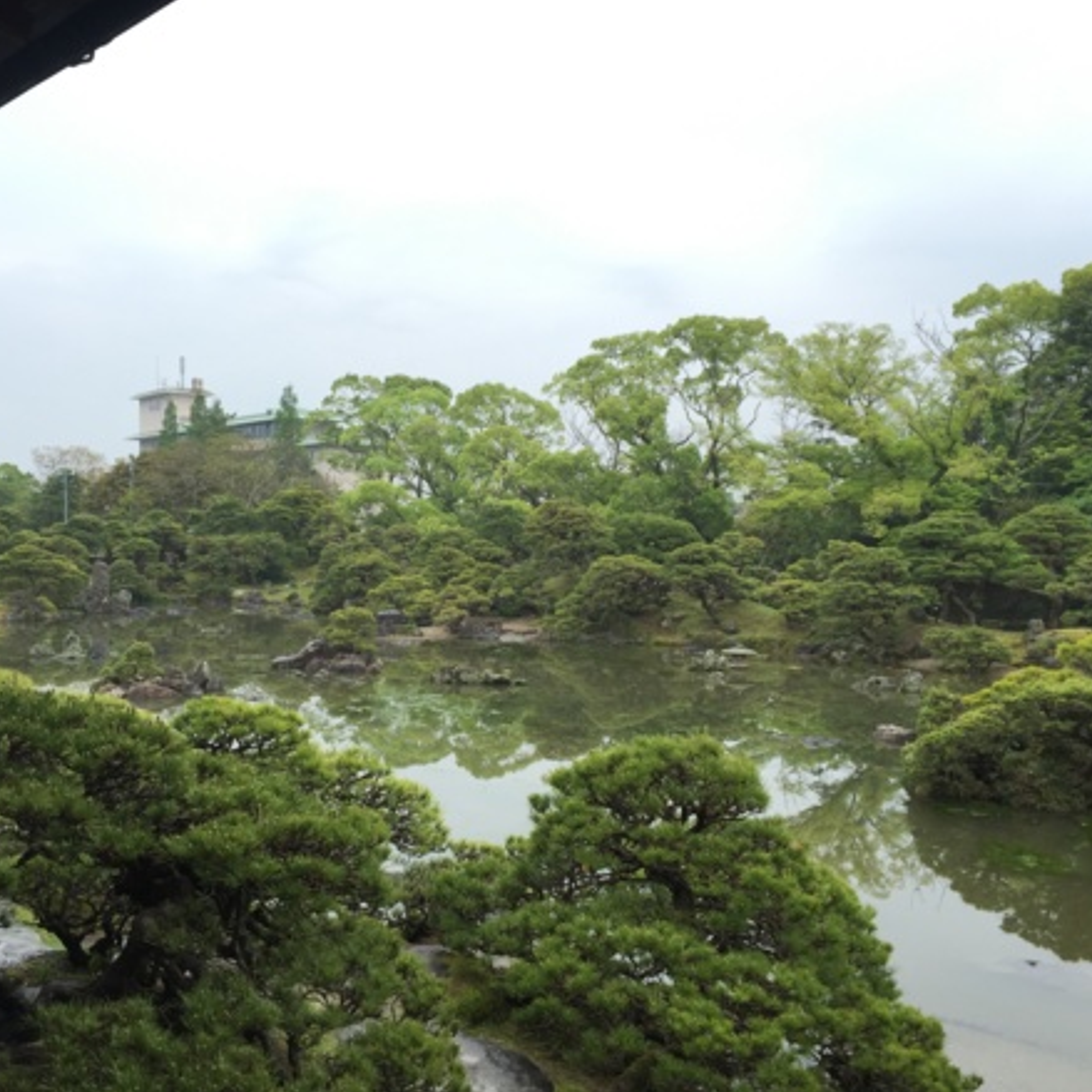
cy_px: 537
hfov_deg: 47.1
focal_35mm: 35
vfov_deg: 47.2
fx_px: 1249
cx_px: 475
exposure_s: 1/321
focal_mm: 4.15
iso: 32
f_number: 2.2
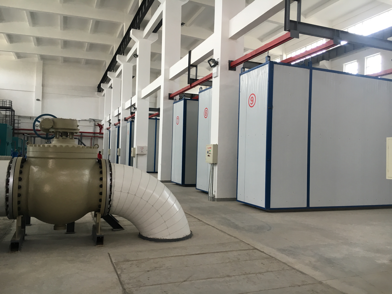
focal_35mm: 29
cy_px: 147
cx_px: 196
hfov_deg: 61.7
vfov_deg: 48.2
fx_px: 328
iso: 32
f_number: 2.2
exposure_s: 1/33
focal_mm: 4.15
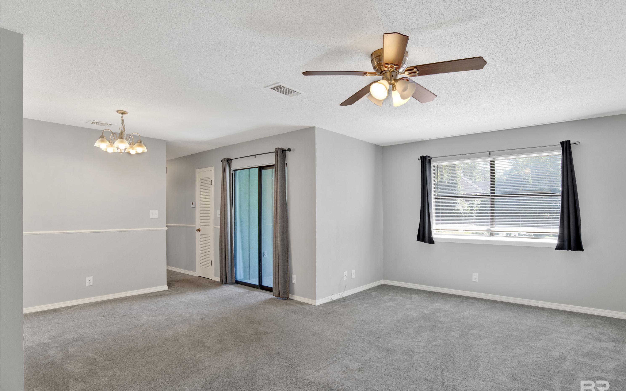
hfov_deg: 88.0
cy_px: 209
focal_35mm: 19
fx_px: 324
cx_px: 324
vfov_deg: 62.2
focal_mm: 18
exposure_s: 1/6
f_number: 11
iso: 200
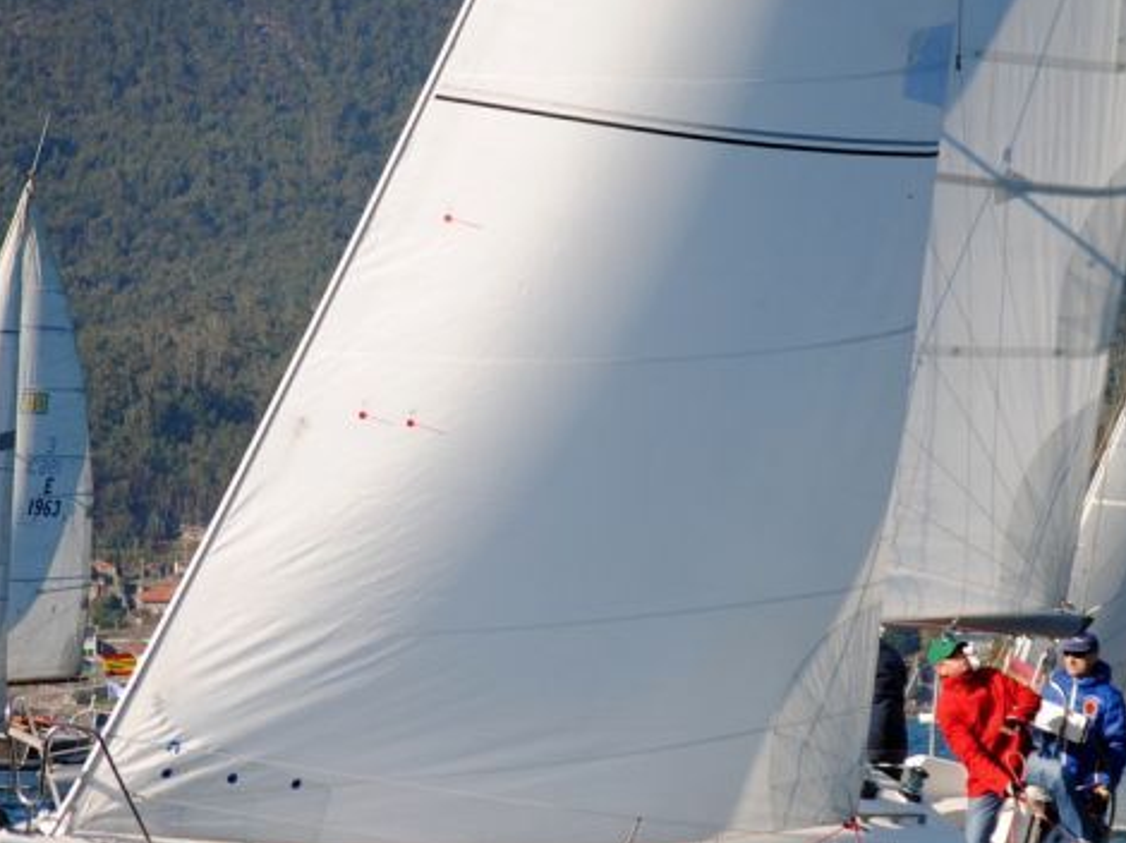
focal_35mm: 308
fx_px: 10008
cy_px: 554
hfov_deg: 6.4
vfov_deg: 4.8
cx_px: 688
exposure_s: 1/500
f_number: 5.6
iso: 100
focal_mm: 125
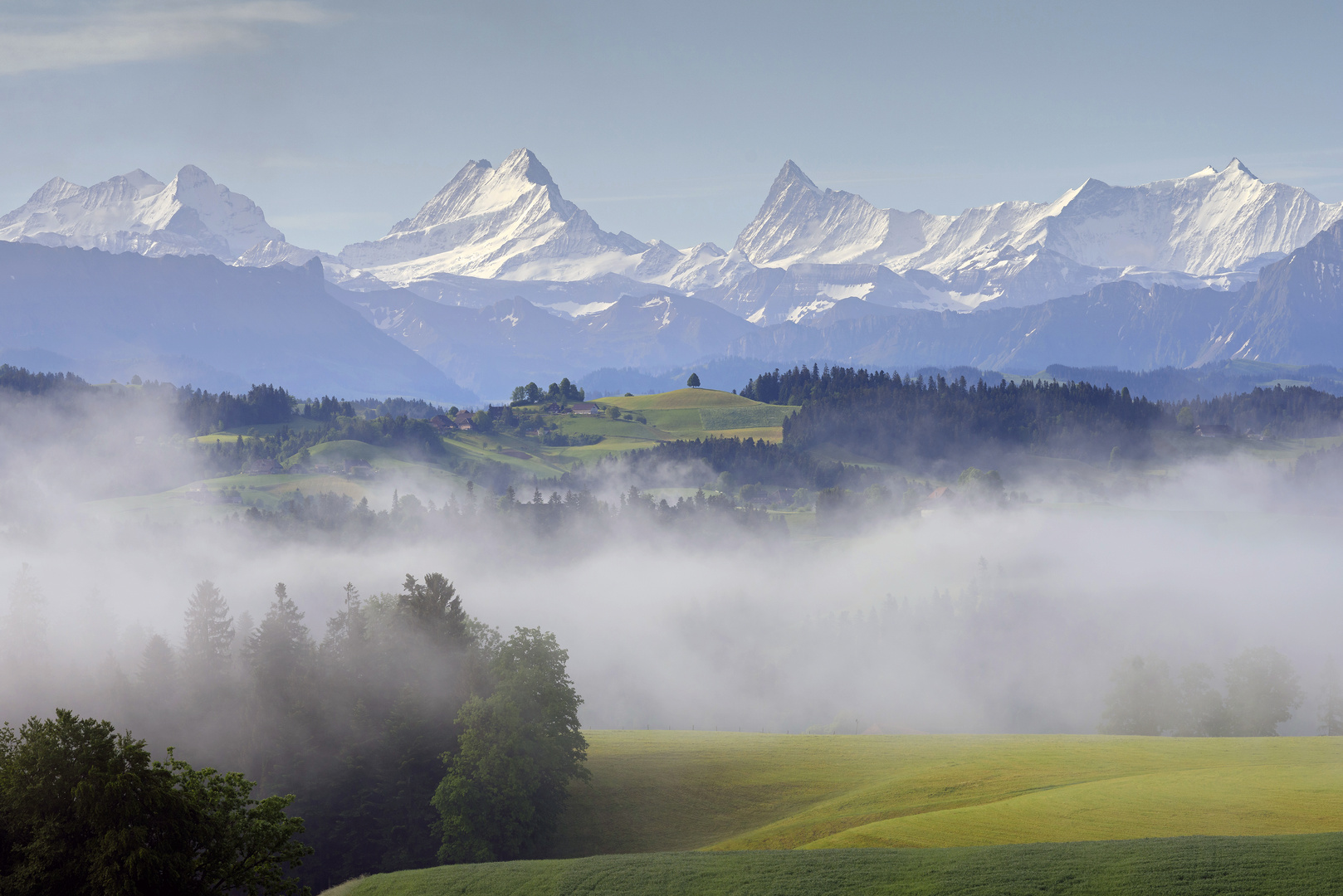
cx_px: 672
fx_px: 7090
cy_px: 448
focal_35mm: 190
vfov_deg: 7.2
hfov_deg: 10.8
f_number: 8
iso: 160
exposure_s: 1/640
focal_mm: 190
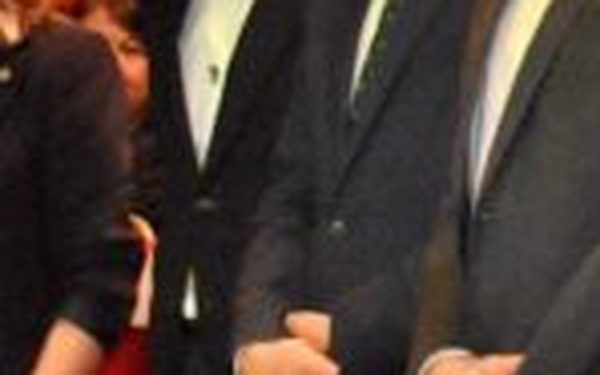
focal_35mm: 237
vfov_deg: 5.5
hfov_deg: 8.7
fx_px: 3874
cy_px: 222
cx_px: 805
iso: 6400
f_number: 4.2
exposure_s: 1/60
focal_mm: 30
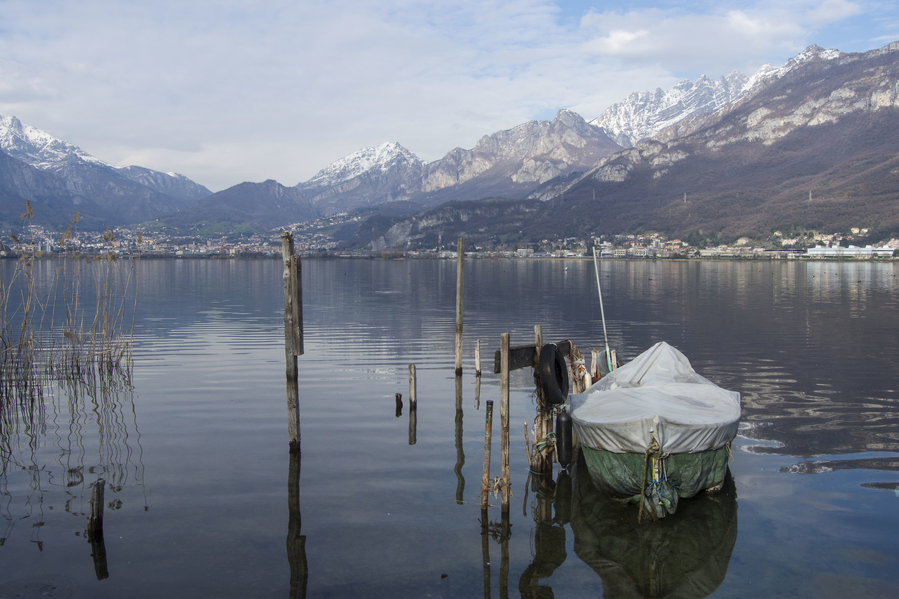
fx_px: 749
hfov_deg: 61.9
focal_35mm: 30
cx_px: 450
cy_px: 300
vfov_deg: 43.6
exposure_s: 1/500
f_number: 11
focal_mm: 20
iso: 400
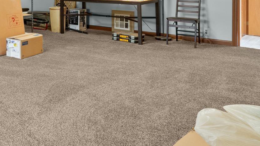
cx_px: -28
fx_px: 324
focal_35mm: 47
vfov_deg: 23.9
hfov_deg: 36.7
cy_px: -13
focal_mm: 10
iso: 400
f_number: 9
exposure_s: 1/1.67
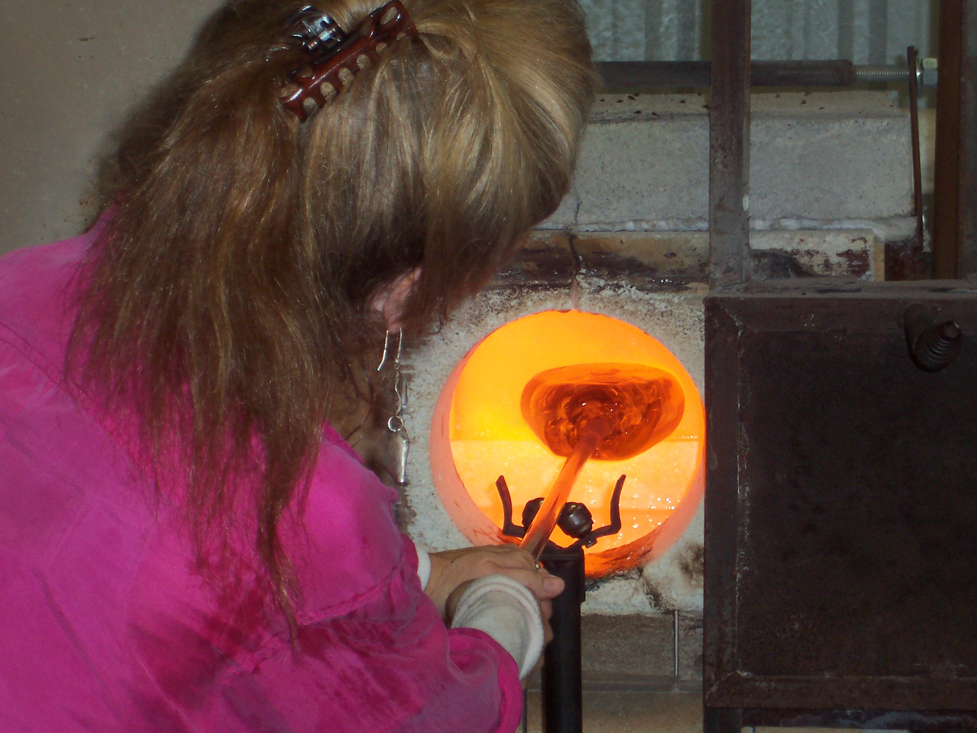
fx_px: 3133
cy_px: 366
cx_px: 488
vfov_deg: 13.3
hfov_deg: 17.7
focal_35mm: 111
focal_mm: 16.8
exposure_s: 1/90
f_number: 4.8
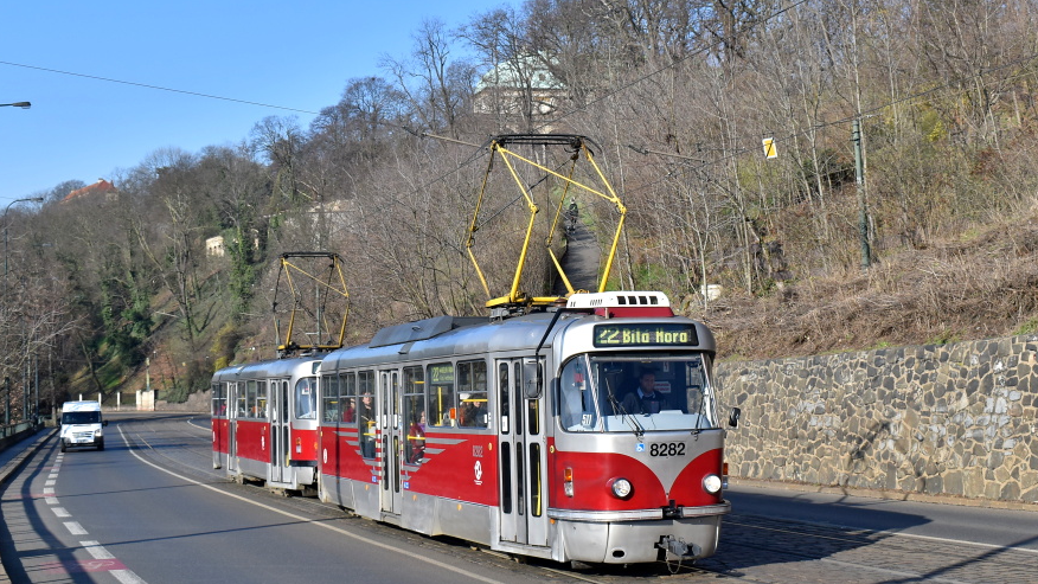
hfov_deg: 41.6
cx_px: 514
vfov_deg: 24.1
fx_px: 1366
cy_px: 275
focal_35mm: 50
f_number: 7.1
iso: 320
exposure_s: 1/1000
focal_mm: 27
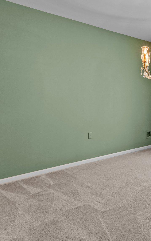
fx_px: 204
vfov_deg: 61.1
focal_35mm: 31
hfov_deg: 36.1
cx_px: 155
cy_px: 110
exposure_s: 1/30
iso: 800
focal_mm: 17
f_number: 8
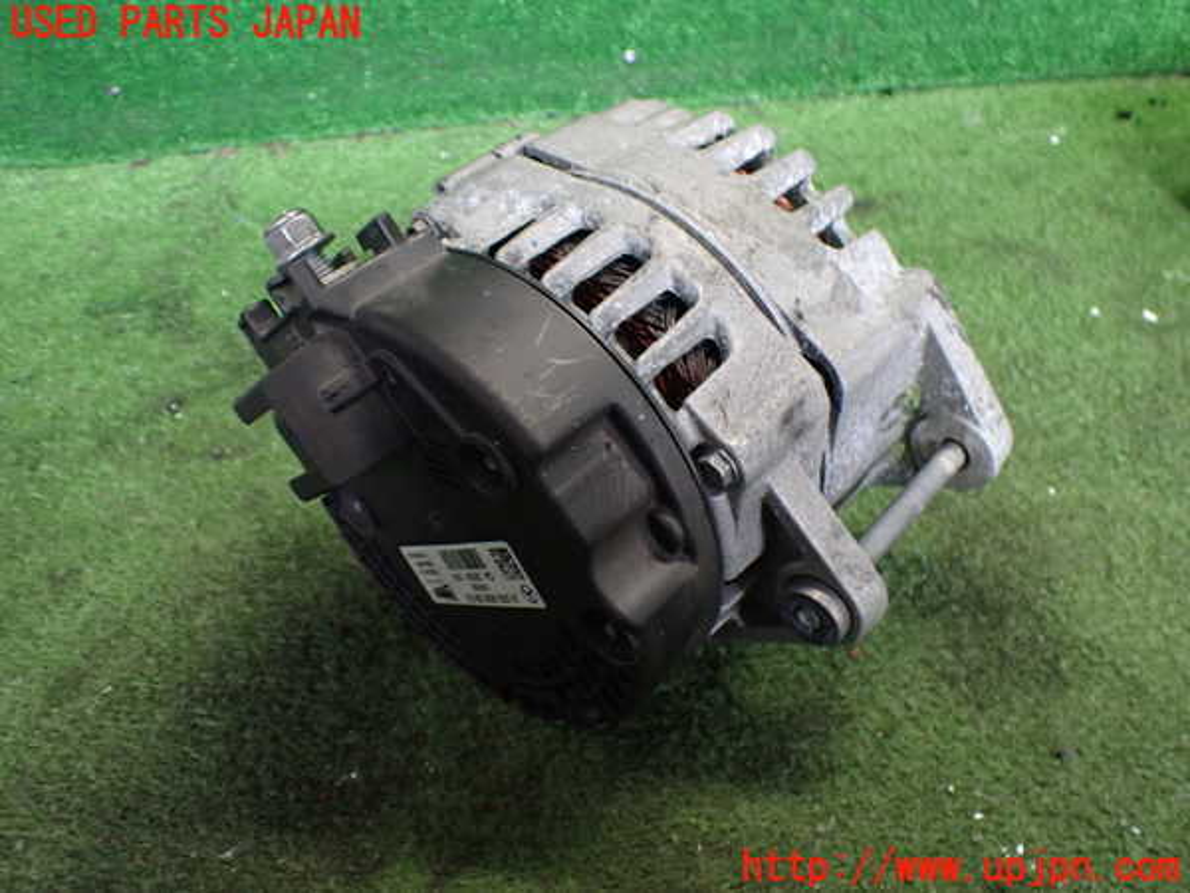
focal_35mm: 30
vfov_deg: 46.8
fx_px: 1031
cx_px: 595
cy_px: 446
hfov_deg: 60.0
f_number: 2.3
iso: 800
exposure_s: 1/100
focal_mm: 5.4
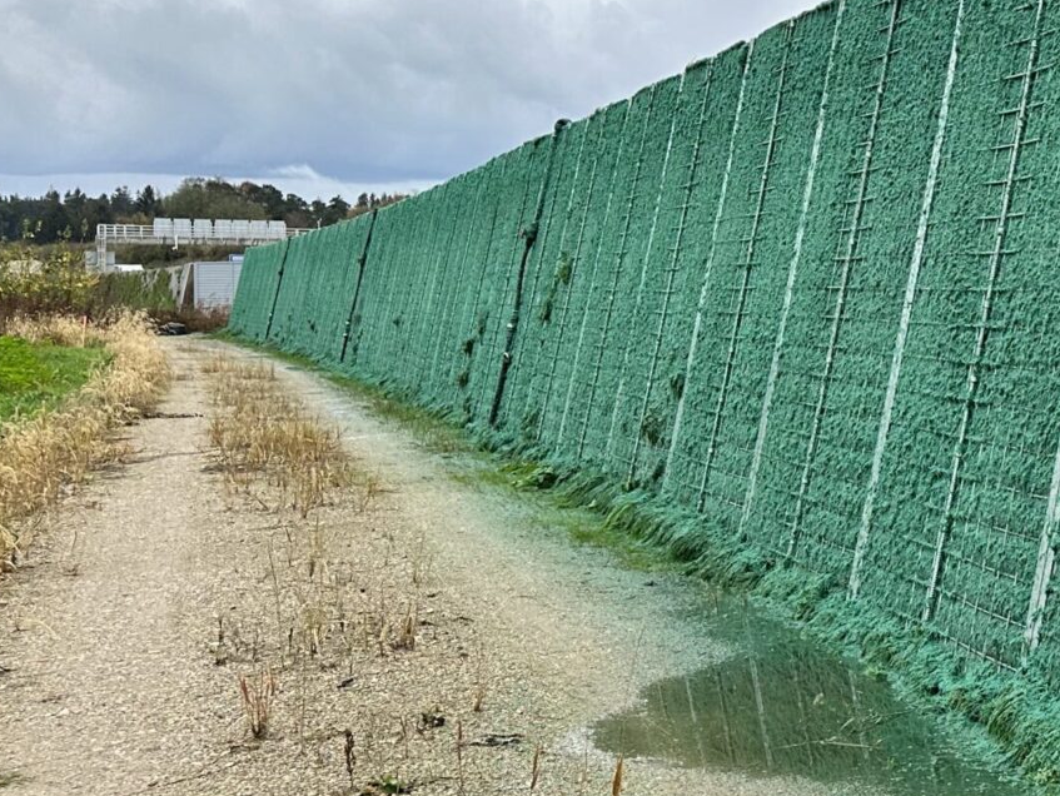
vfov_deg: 25.2
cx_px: 1248
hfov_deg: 29.0
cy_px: 312
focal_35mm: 58
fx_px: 1777
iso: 80
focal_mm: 6.86
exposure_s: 1/1289
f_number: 1.78
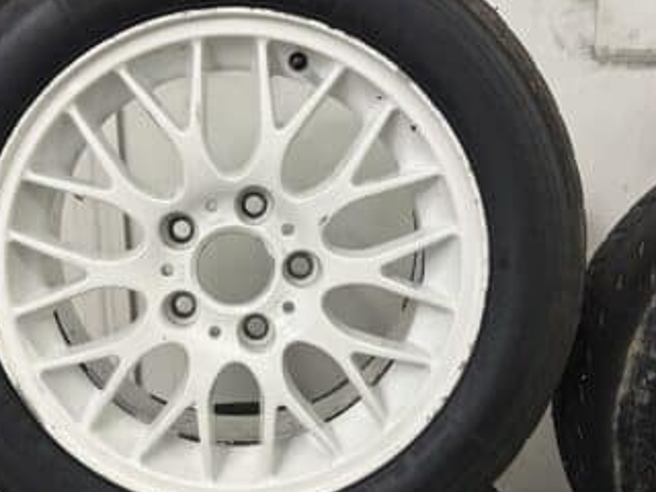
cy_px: 287
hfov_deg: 59.3
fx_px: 569
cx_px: 250
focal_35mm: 30
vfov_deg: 46.6
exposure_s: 1/50
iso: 320
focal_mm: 6.86
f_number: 1.78
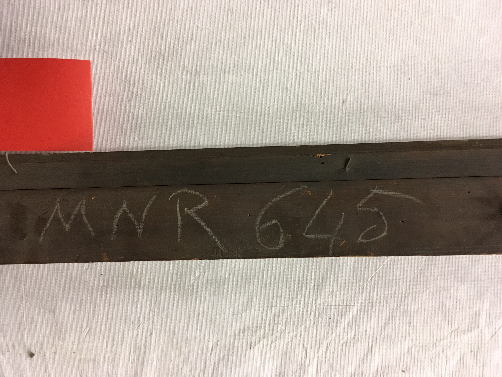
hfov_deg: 61.7
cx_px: 251
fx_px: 421
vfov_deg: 48.2
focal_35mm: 29
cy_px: 188
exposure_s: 1/33
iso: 160
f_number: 2.2
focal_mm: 4.15
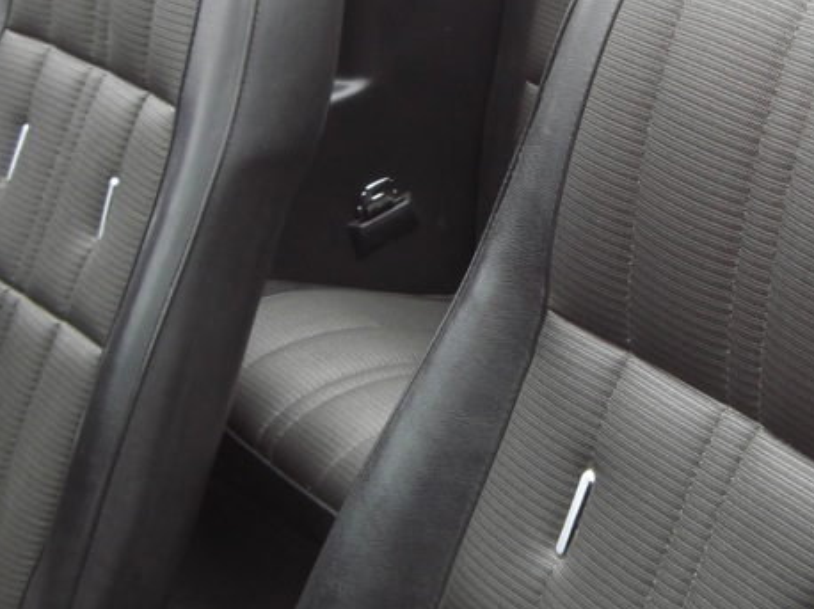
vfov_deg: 17.3
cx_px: 555
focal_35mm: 85
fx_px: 1998
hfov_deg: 22.9
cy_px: 225
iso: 64
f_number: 2.7
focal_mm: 6.2
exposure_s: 1/80
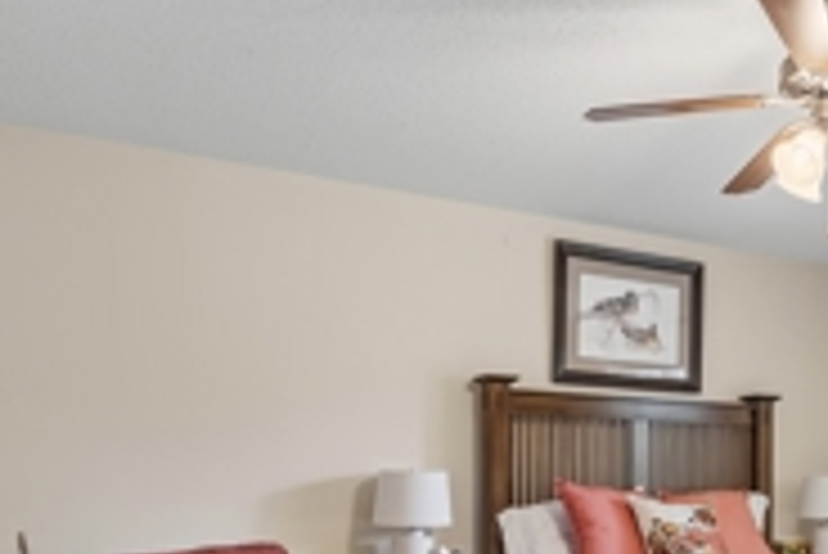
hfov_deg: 47.5
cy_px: 504
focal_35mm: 39
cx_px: 628
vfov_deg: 32.5
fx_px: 898
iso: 6400
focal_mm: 16
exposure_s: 1/30
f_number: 5.6
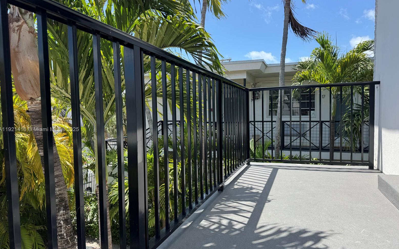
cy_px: 130
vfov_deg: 47.6
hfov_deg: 70.4
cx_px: 201
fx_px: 283
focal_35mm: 26
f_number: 1.78
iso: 80
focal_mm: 6.76
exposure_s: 1/2174
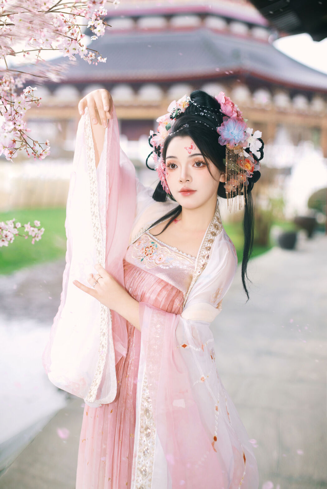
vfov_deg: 40.3
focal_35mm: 49
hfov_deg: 27.5
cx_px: 164
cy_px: 244
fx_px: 667
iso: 100
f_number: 1.8
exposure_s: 1/125
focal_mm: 50
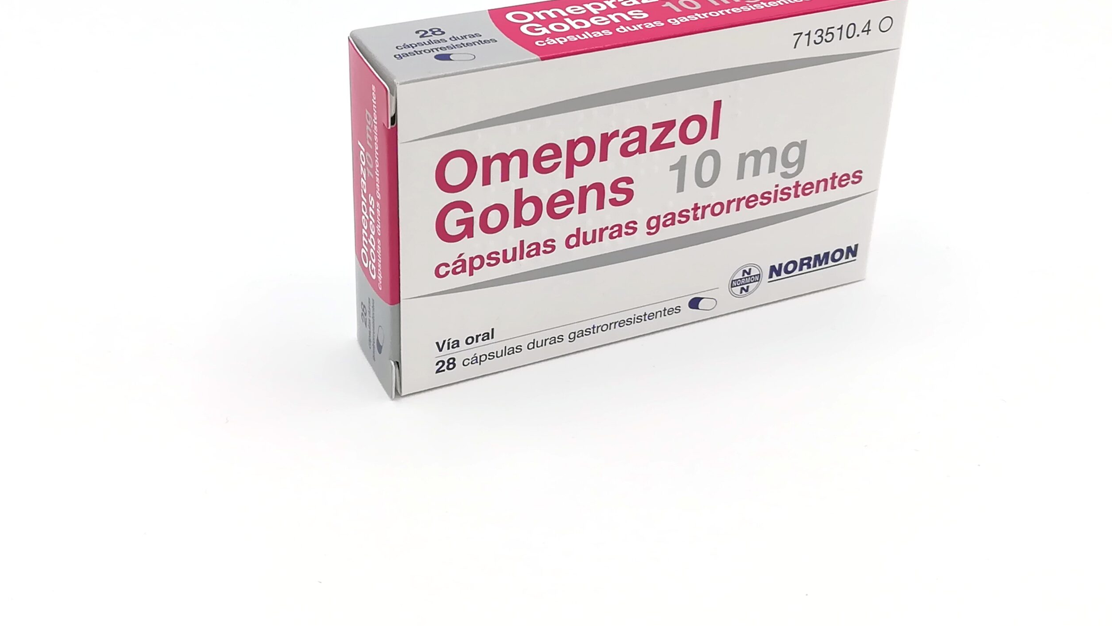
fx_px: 1533
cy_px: 223
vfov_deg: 23.0
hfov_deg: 39.9
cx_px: 562
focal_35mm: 52
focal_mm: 3.83
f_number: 2.2
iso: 50
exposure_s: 1/432
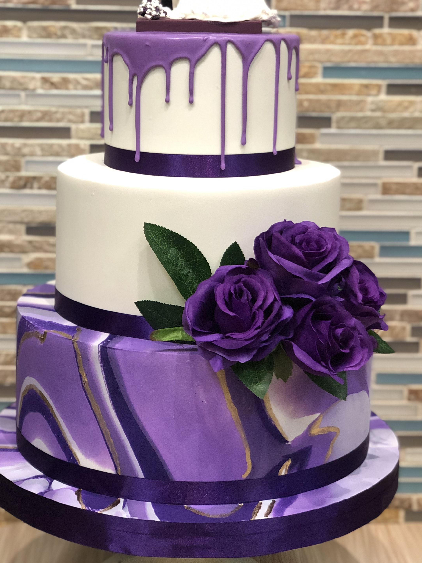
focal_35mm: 73
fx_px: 1187
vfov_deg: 26.5
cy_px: 172
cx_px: 192
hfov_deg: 20.2
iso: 160
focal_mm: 6
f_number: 2.4
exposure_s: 1/30
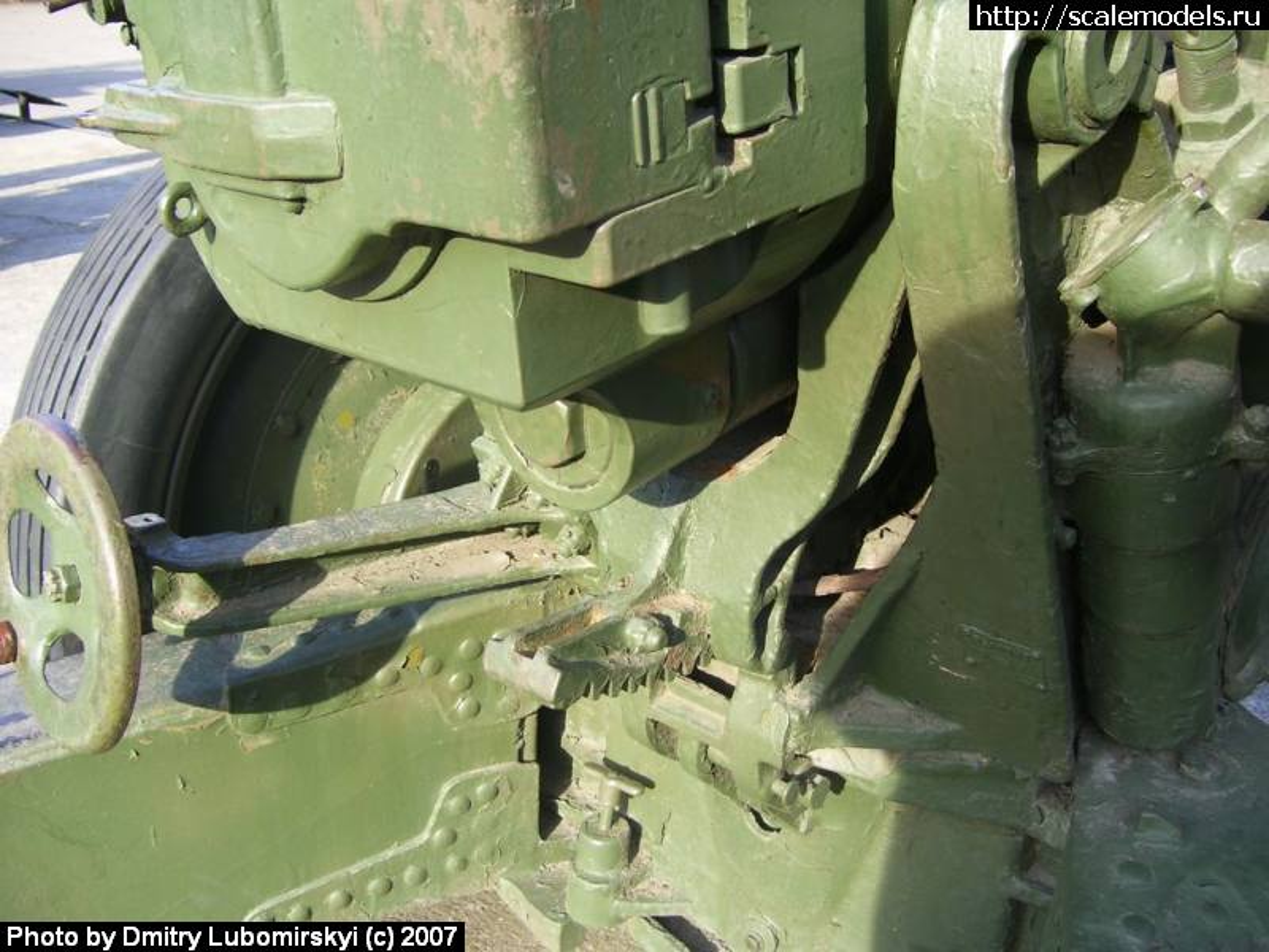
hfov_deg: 50.1
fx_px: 1356
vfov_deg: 38.7
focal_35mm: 37
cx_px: 634
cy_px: 476
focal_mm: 6
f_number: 2.7
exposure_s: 1/180
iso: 80
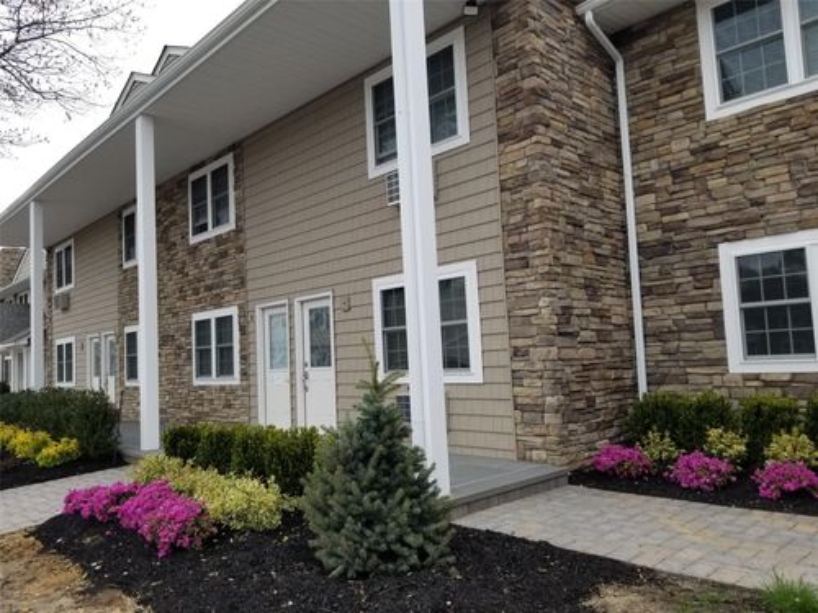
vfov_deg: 53.1
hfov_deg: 67.3
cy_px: 306
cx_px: 409
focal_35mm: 26
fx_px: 614
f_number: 1.7
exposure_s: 1/768
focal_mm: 4.25
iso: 50
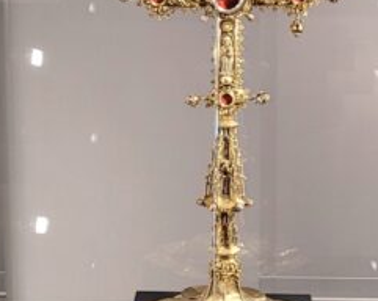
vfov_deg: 14.2
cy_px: 108
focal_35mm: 108
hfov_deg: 17.8
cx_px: 207
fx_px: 1206
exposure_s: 1/100
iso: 200
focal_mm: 5.4
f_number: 1.8
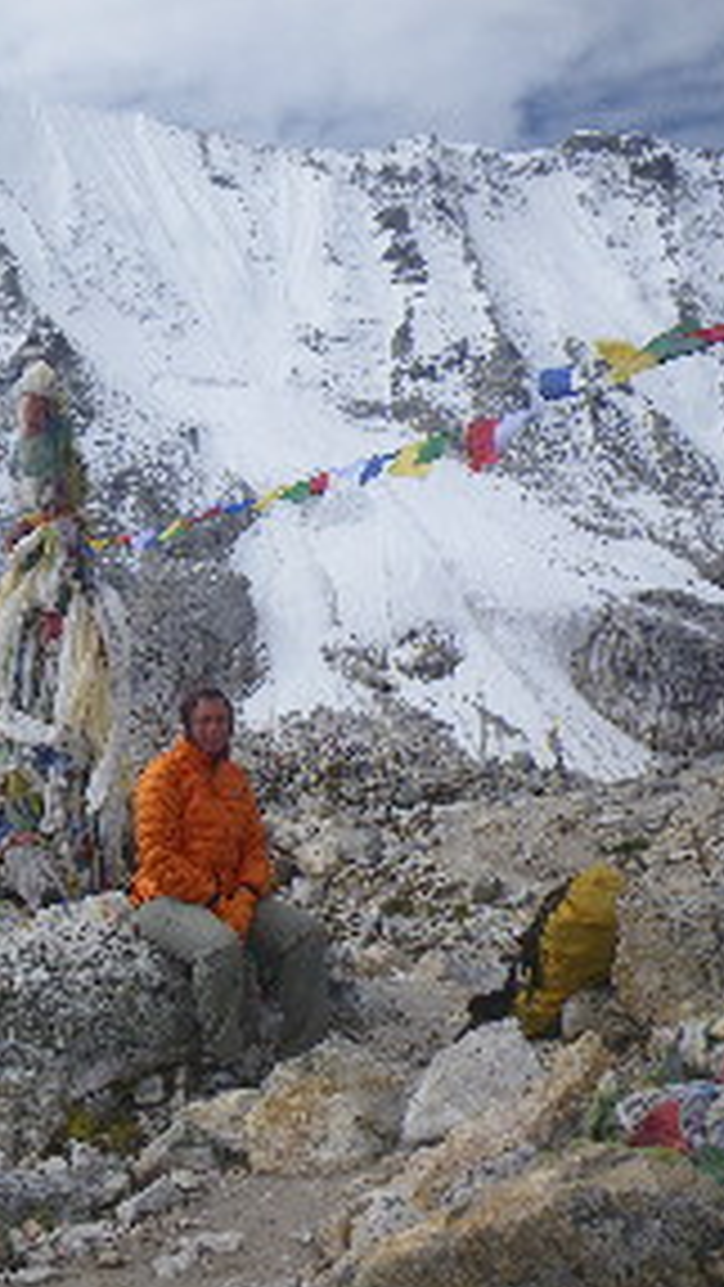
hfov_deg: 28.4
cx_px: 139
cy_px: 644
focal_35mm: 41
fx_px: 1398
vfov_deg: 49.4
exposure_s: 1/800
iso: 50
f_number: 4.2
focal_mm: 5
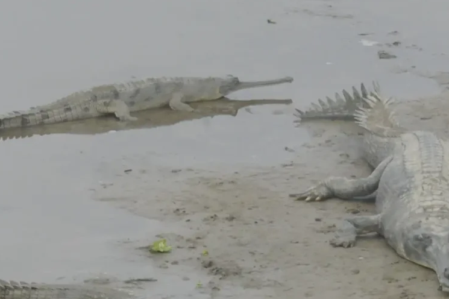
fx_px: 12853
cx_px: 51
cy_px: 428
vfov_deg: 1.3
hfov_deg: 2.0
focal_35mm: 1031
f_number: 13
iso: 1250
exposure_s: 1/640
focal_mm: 300
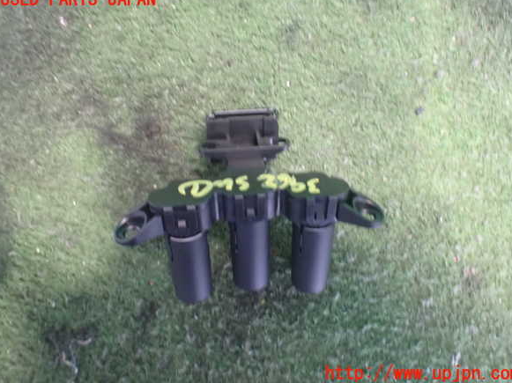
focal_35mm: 31
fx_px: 458
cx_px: 260
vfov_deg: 45.4
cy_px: 187
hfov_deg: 58.4
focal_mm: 5.4
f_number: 2.3
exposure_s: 1/30
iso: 1250
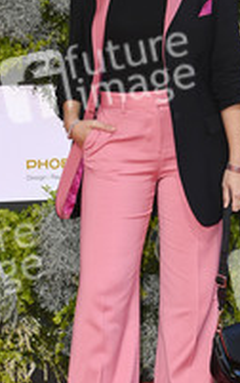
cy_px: 173
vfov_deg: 13.2
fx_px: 1650
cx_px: 152
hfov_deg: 8.3
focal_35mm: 158
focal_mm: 78
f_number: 6.3
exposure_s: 1/250
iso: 400
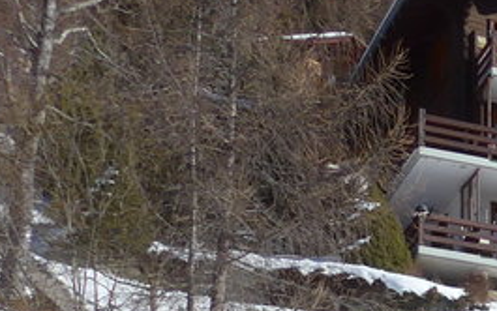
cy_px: 712
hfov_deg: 12.8
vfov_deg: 8.7
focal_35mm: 139
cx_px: 1041
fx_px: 1884
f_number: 2.8
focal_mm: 6
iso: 80
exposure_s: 1/2000
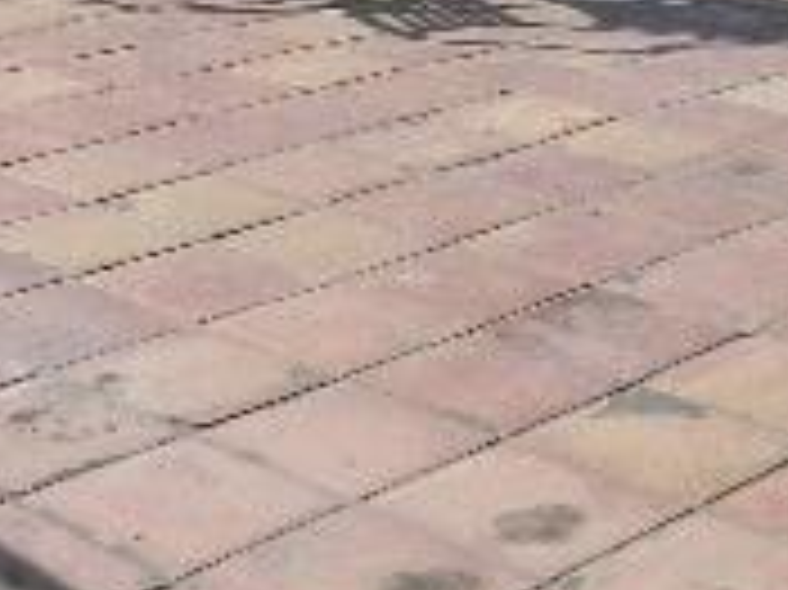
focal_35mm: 95
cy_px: 72
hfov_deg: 20.5
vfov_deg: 15.4
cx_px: 212
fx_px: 2161
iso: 160
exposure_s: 1/380
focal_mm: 4.6
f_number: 7.1
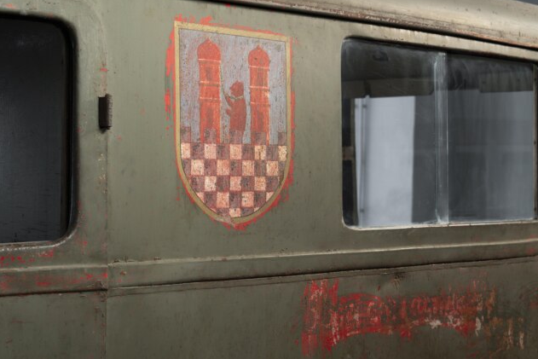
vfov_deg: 16.3
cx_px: 312
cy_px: 173
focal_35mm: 84
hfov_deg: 24.2
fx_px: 1256
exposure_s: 1/3
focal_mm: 69
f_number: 9
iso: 100
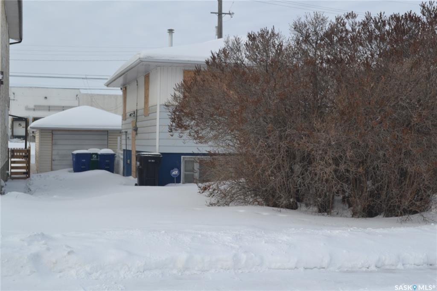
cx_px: 218
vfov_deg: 25.7
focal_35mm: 52
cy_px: 146
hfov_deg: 37.9
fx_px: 637
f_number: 7.1
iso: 100
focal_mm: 35
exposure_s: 1/200
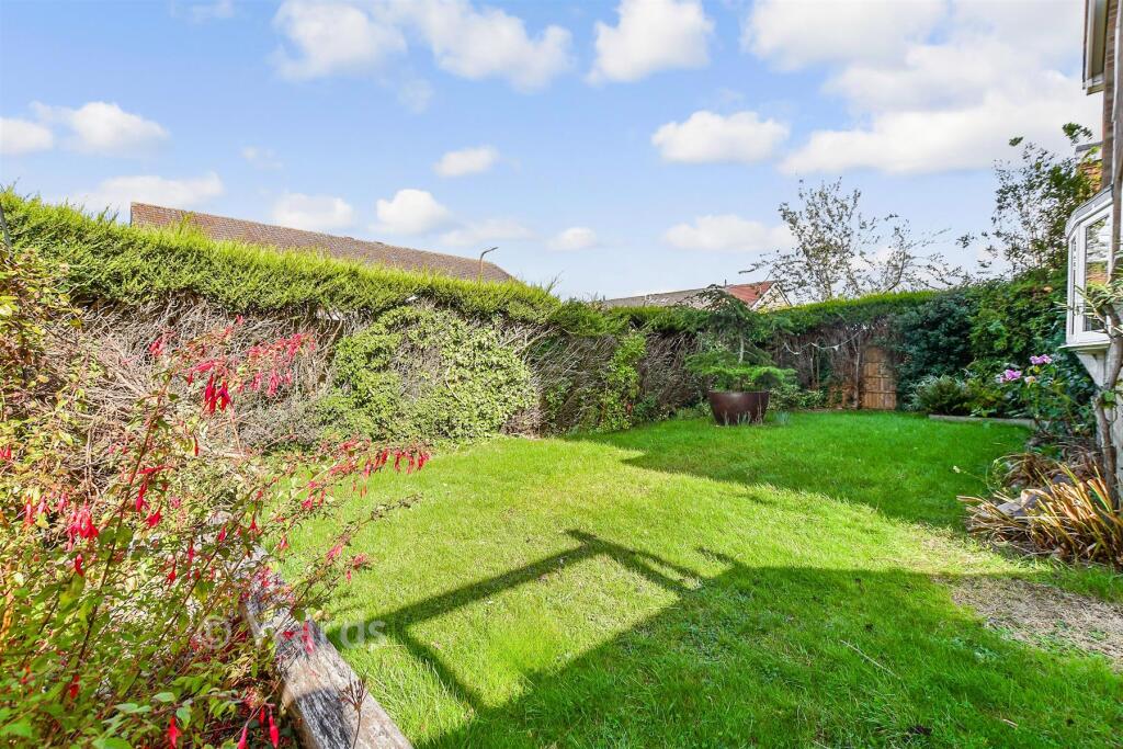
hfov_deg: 71.5
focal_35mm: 25
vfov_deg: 51.3
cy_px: 374
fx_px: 780
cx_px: 562
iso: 160
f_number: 8
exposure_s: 1/200
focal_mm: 17
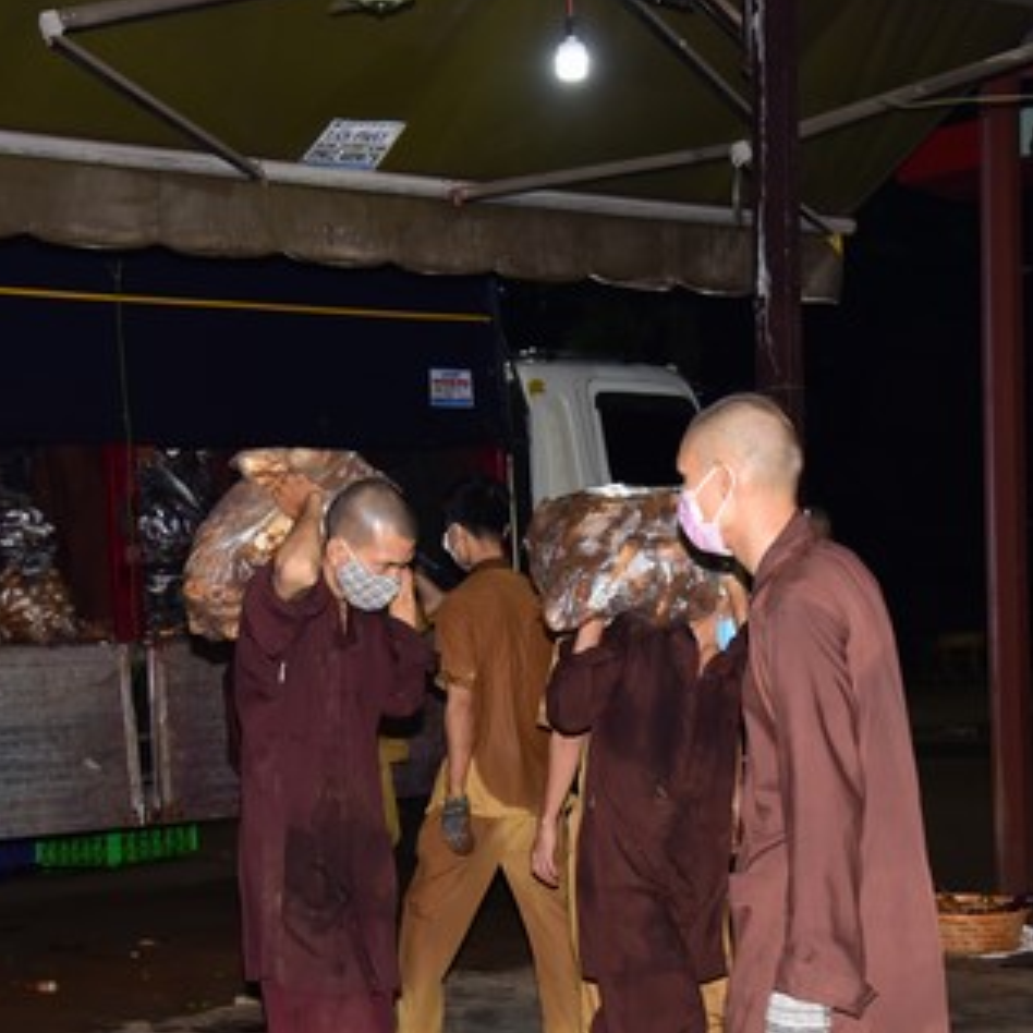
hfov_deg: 20.6
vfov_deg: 20.6
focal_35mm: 84
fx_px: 2836
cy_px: 566
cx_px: 379
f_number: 5.6
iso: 1600
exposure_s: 1/160
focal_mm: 48
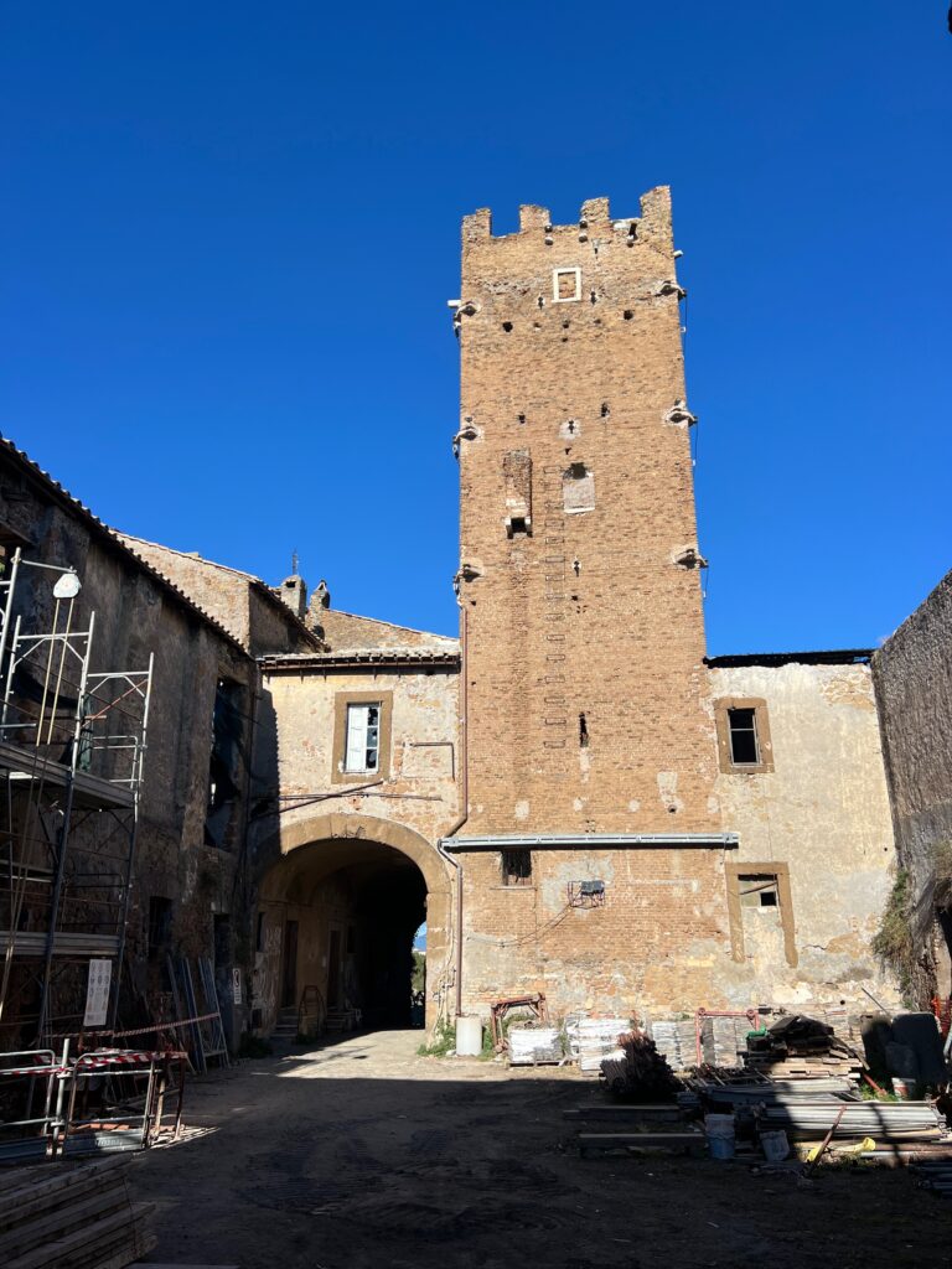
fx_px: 953
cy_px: 634
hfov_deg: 53.1
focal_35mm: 26
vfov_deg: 67.3
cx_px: 476
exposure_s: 1/4444
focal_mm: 5.7
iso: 50
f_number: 1.5
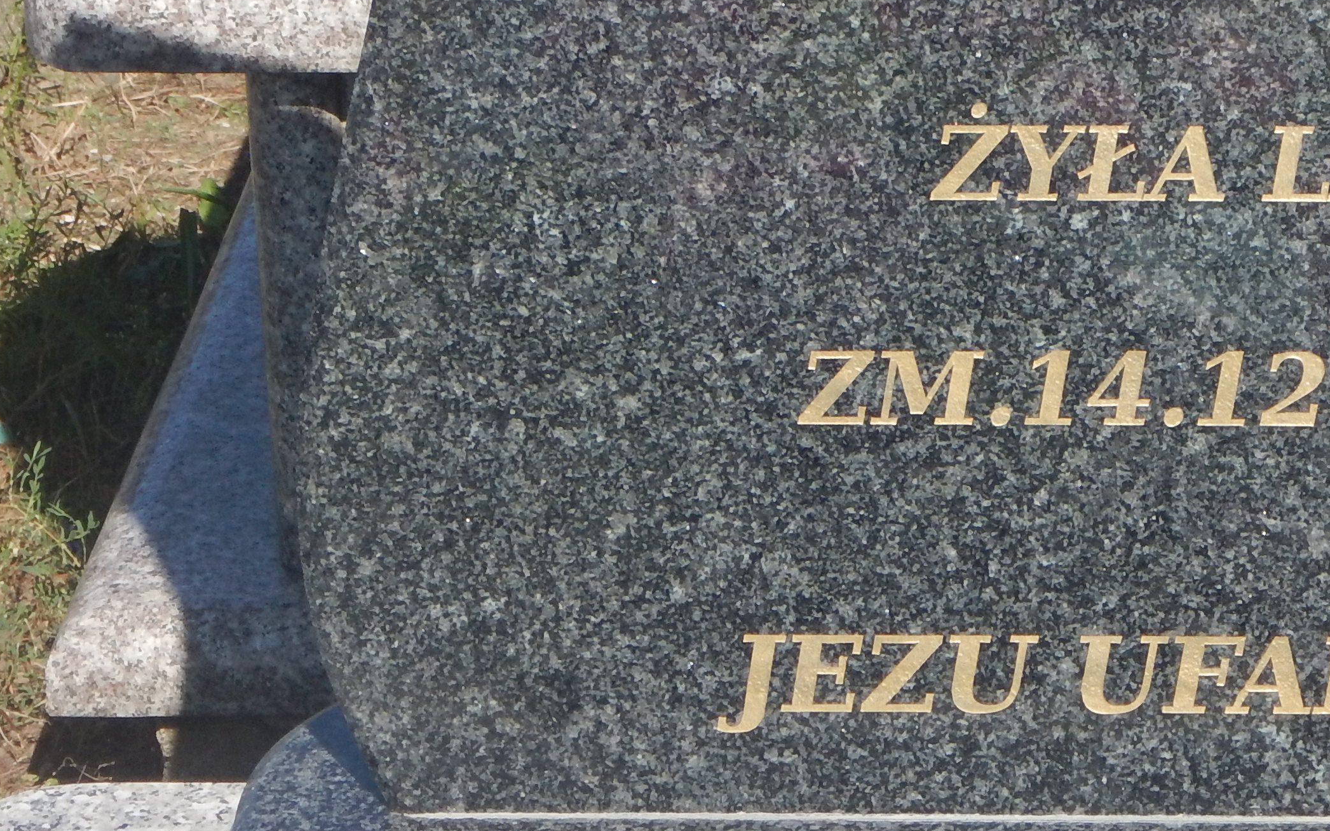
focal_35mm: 168
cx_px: 1190
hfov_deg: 12.4
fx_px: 6089
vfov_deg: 7.8
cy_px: -35
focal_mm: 13
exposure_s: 1/640
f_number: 4.5
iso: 125
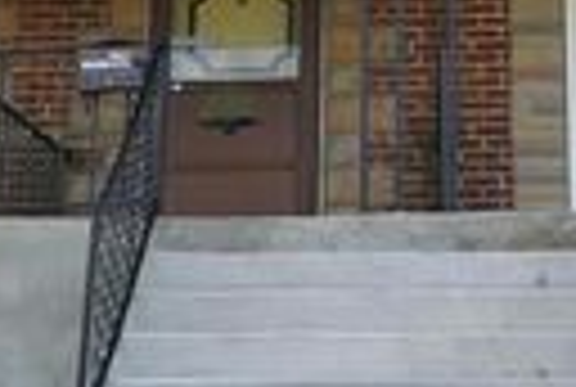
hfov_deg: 18.5
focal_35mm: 109
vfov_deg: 12.4
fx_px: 1748
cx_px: 490
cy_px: -52
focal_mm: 28
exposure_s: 1/100
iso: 100
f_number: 6.3
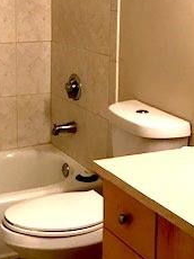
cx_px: 61
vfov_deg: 24.7
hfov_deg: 18.8
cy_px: 56
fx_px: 584
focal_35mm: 78
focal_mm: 3.99
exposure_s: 1/24
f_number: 1.8
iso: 40
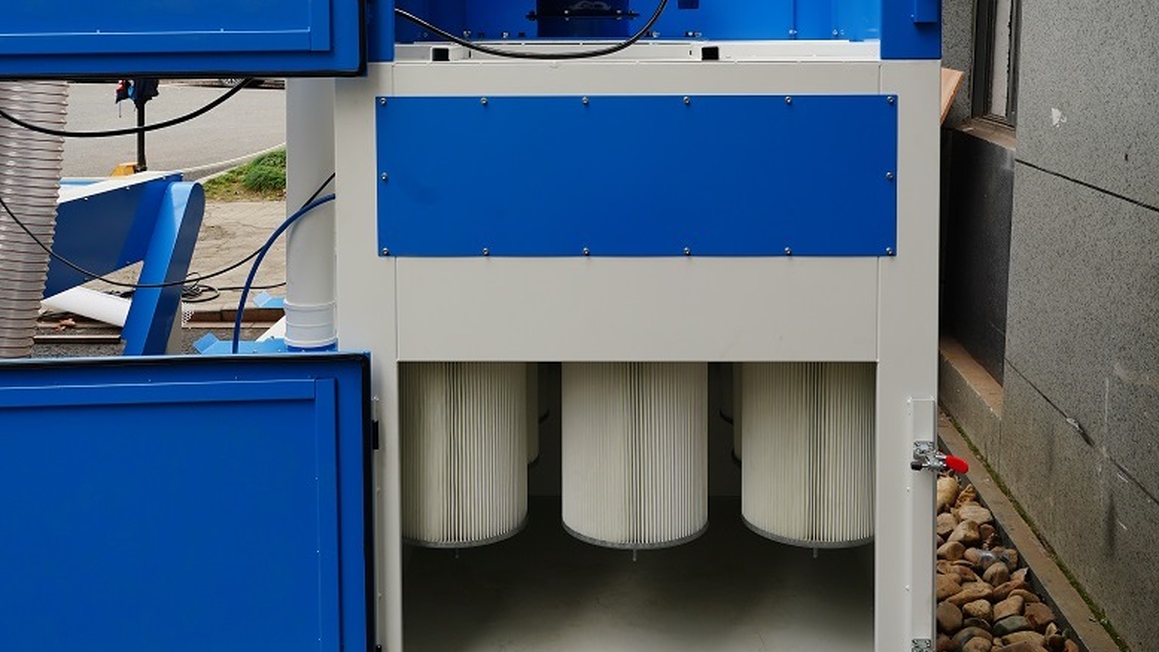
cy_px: 313
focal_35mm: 28
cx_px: 591
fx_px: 861
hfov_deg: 67.9
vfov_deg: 41.5
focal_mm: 26
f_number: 8
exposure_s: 1/45
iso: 100
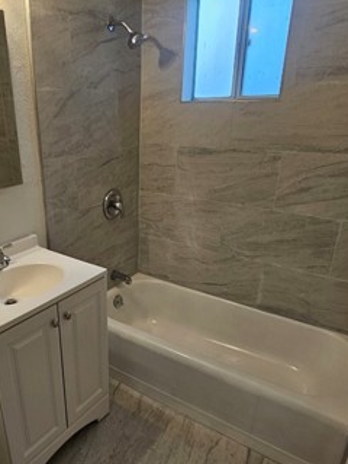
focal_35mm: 26
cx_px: 112
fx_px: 349
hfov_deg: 51.9
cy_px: 280
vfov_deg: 66.6
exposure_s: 1/60
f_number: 2.2
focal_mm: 2.2
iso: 64
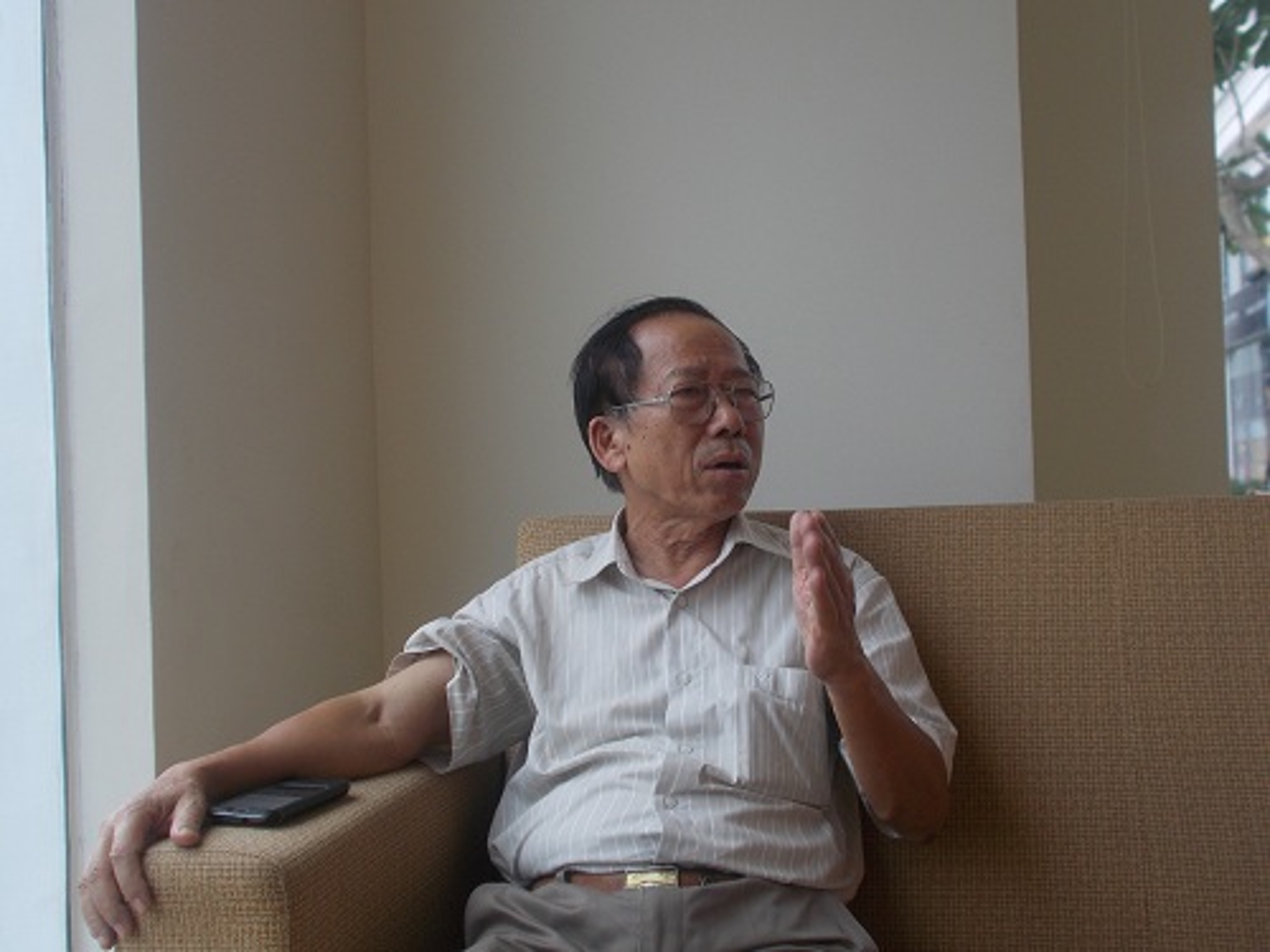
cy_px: 476
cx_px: 635
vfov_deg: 36.8
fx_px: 1431
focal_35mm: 39
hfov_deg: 47.9
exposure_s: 1/80
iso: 80
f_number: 3.9
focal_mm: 6.9
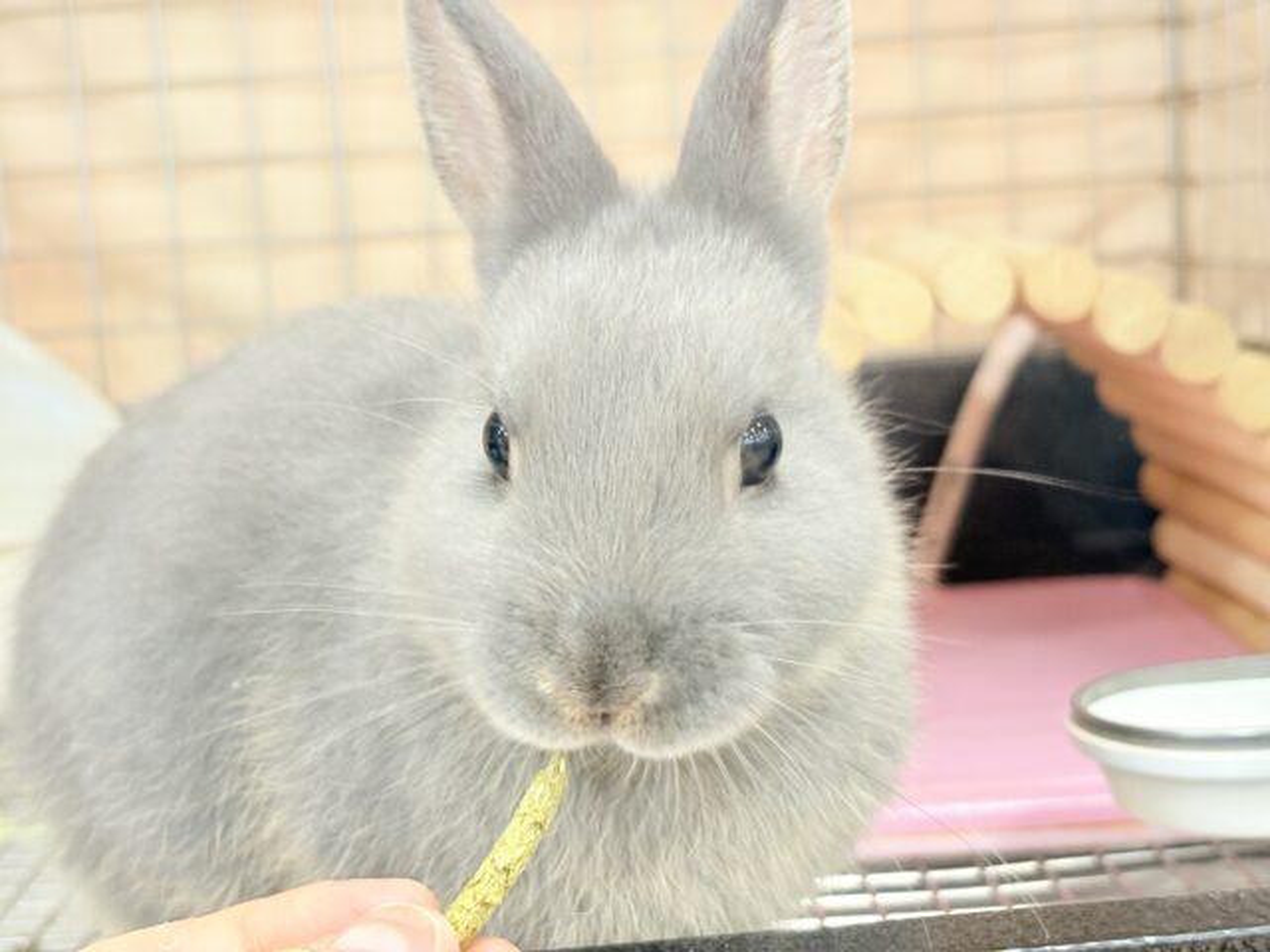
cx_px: 635
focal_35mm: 52
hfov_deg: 36.8
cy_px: 476
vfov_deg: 28.0
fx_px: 1908
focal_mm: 5.96
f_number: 1.6
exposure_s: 1/33
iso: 125
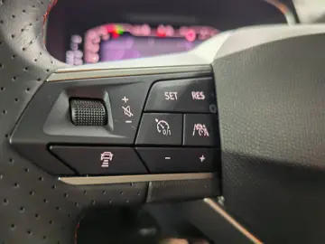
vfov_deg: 53.1
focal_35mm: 26
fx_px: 244
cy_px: 122
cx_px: 162
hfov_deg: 67.3
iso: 1250
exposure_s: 1/33
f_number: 1.6
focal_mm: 5.4
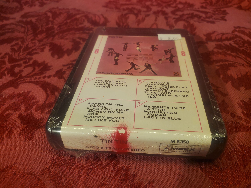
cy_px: 94
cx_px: 126
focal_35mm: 26
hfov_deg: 67.3
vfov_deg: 53.1
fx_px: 189
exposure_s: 1/120
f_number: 2.4
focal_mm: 4.3
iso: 160
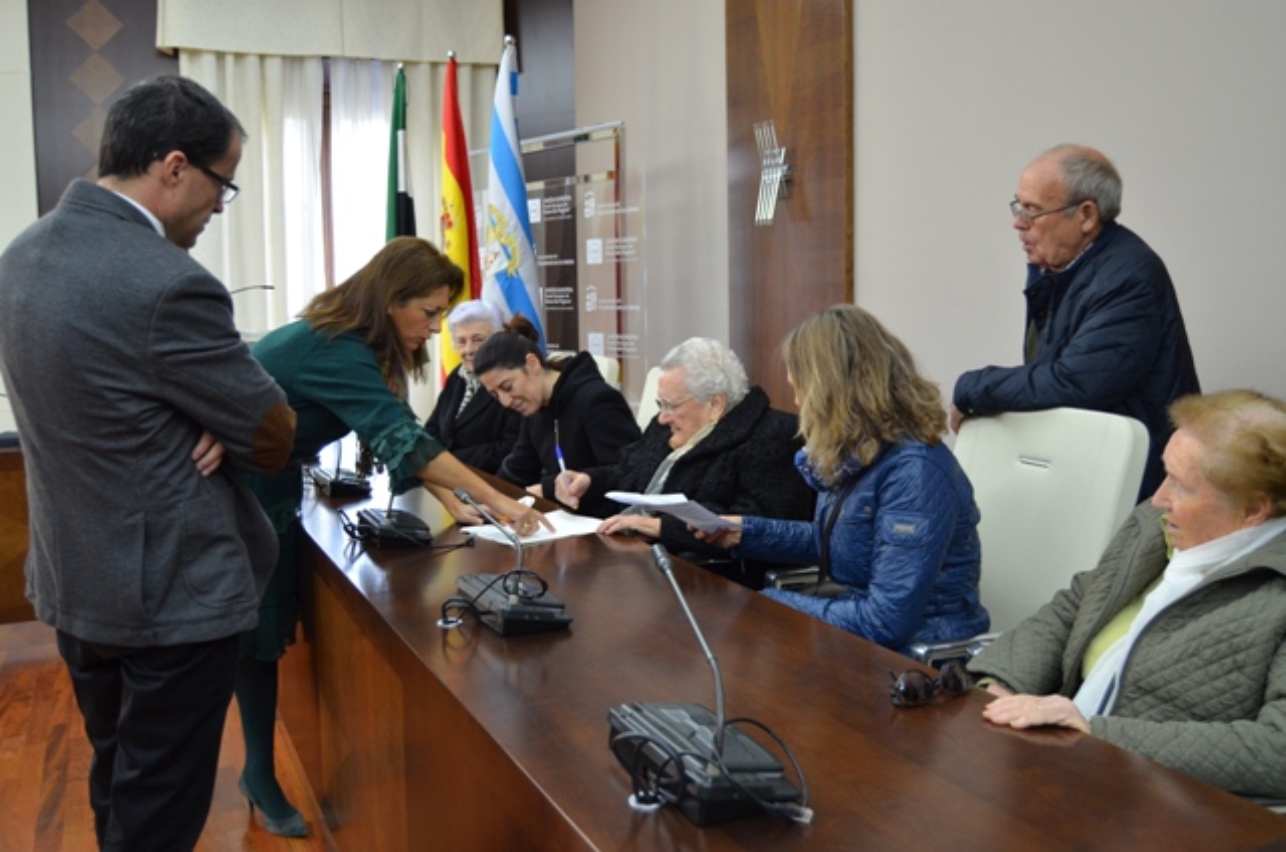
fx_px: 1070
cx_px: 643
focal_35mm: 30
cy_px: 426
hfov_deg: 62.0
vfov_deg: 43.4
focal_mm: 20
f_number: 4
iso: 720
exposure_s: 1/60
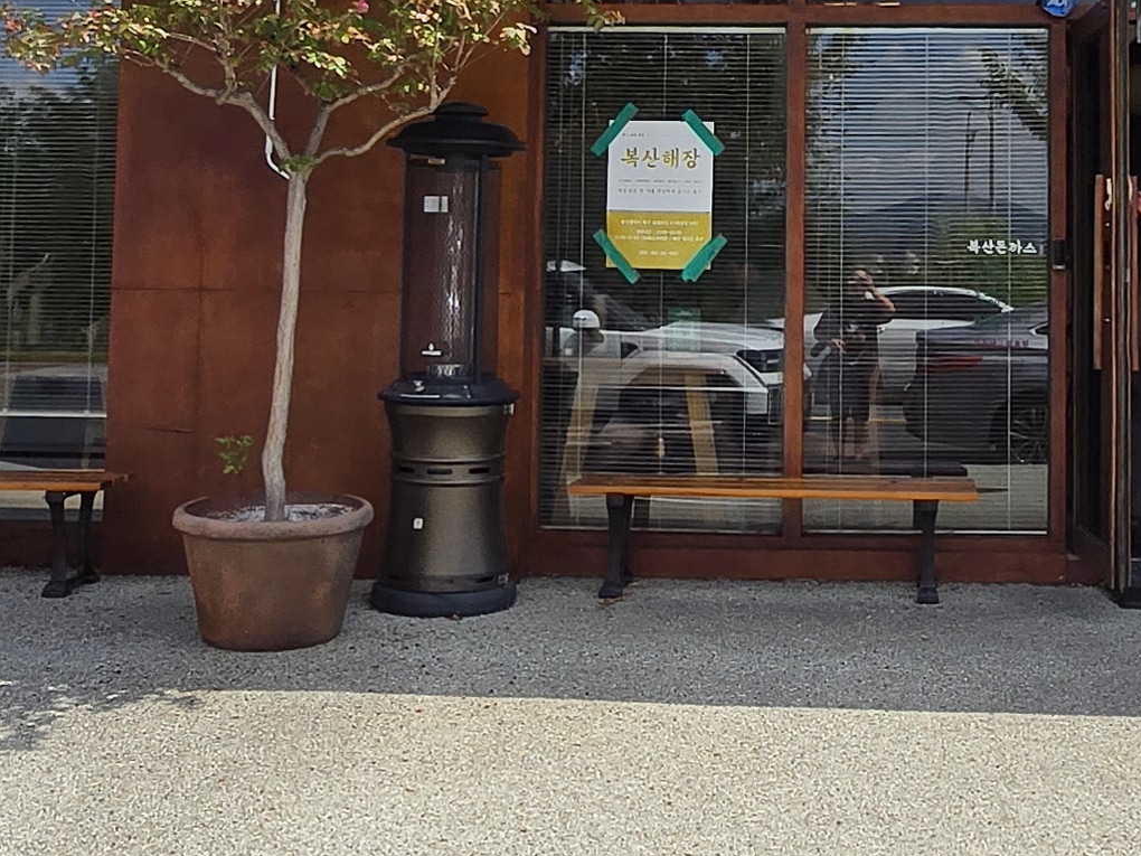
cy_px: 129
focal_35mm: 51
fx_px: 1681
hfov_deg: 37.1
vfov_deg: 27.8
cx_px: 768
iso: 25
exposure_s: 1/1395
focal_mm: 1.7
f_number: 2.2
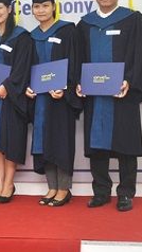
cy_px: 103
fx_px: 662
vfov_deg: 21.5
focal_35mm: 99
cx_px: -43
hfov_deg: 11.9
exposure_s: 1/60
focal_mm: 30
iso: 400
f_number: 5
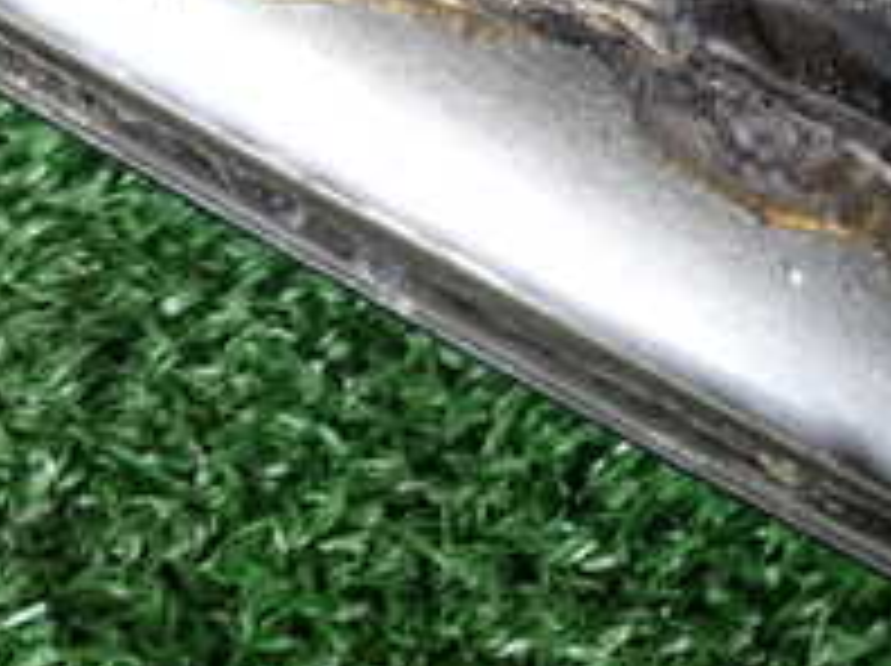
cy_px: 162
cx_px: 675
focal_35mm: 91
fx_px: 2339
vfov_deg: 16.1
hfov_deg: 21.4
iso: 320
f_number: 2.3
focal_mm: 5.4
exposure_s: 1/30
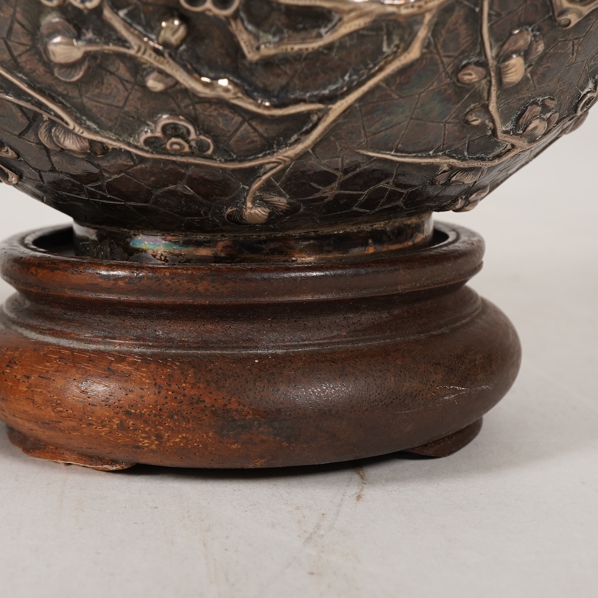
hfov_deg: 29.5
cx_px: 252
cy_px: 300
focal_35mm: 58
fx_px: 1134
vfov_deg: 29.6
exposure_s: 1/125
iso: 400
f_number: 22
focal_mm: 30
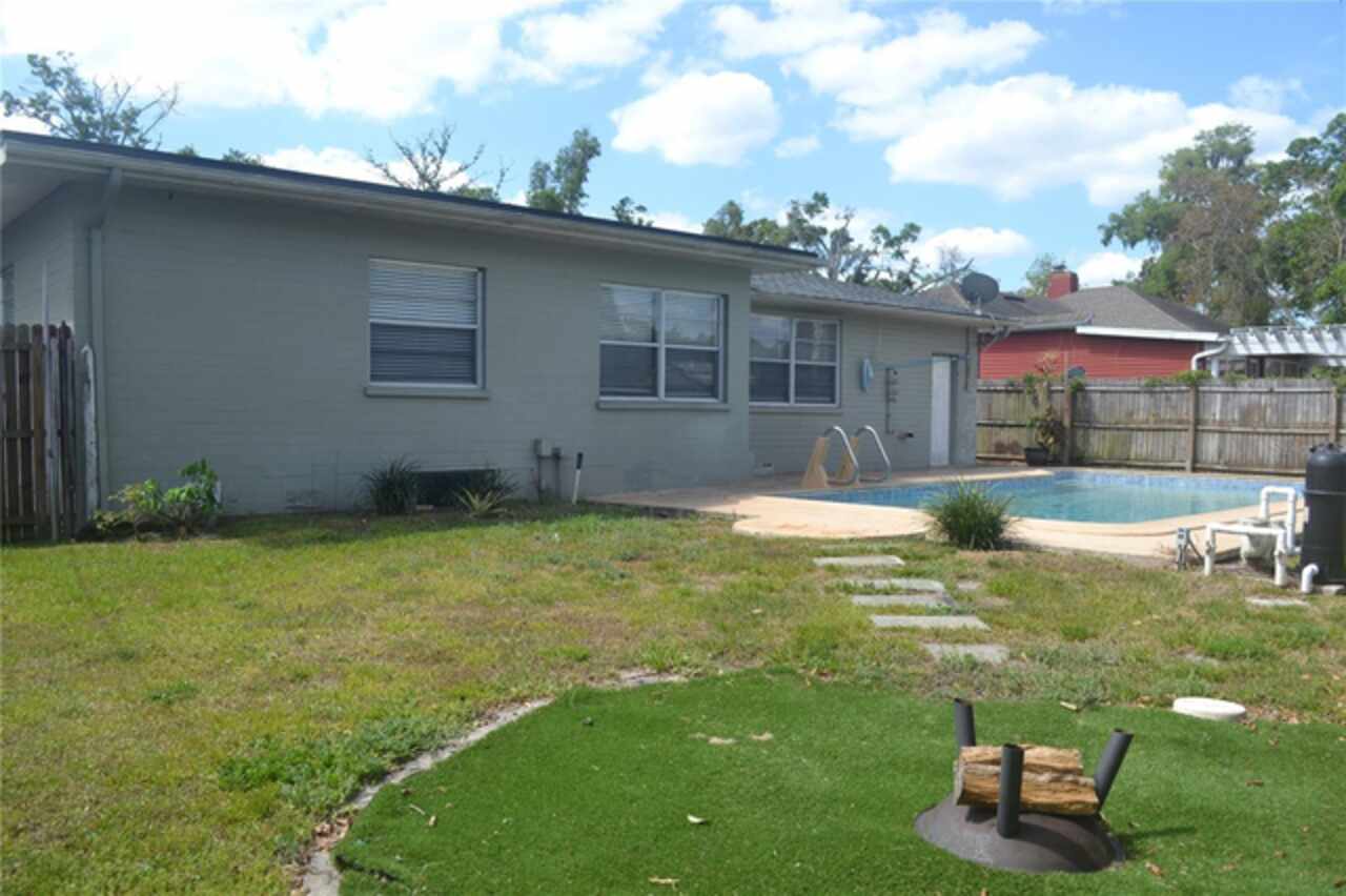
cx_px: 673
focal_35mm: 27
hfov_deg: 67.4
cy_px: 448
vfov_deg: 47.9
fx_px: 1009
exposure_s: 1/200
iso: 100
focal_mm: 18
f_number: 7.1
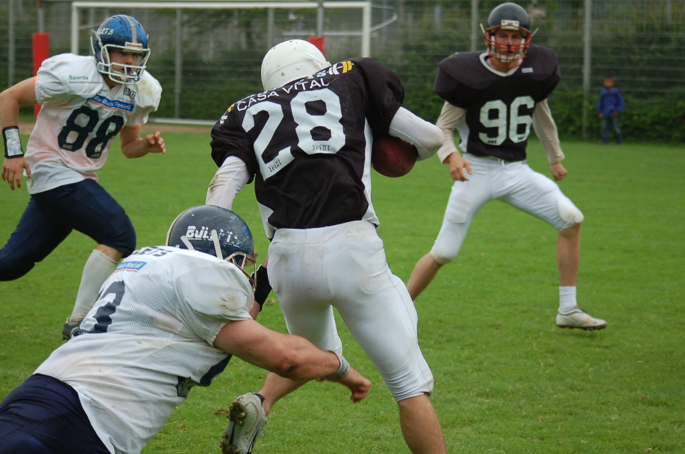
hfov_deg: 19.5
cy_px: 227
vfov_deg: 13.0
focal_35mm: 105
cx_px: 342
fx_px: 1994
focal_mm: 70
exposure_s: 1/1000
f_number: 4
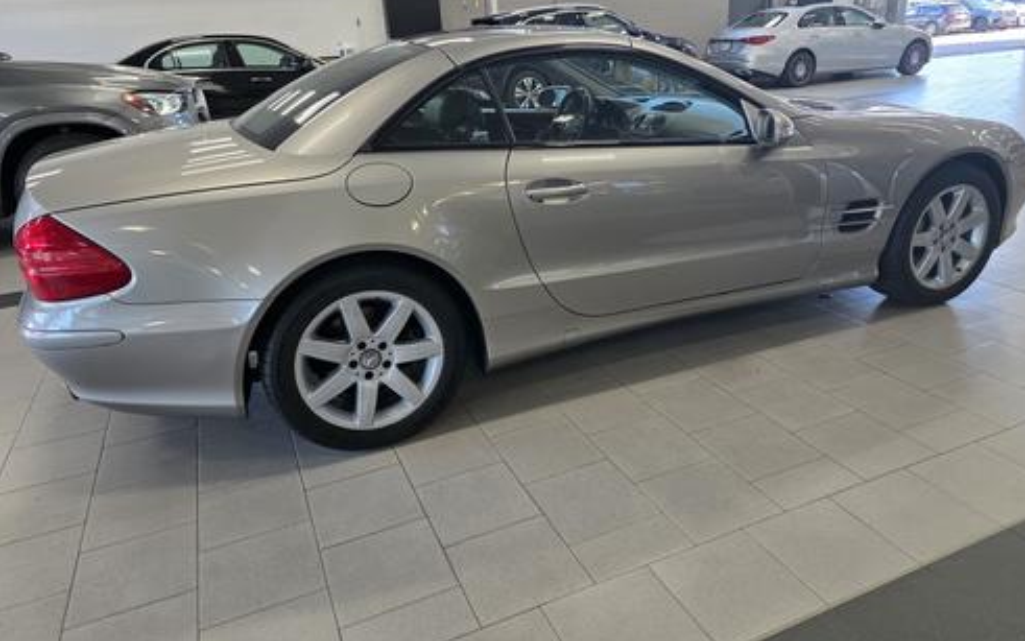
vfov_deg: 49.3
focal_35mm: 25
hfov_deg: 72.5
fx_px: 698
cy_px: 307
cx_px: 524
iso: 160
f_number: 1.7
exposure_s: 1/180
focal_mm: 6.3
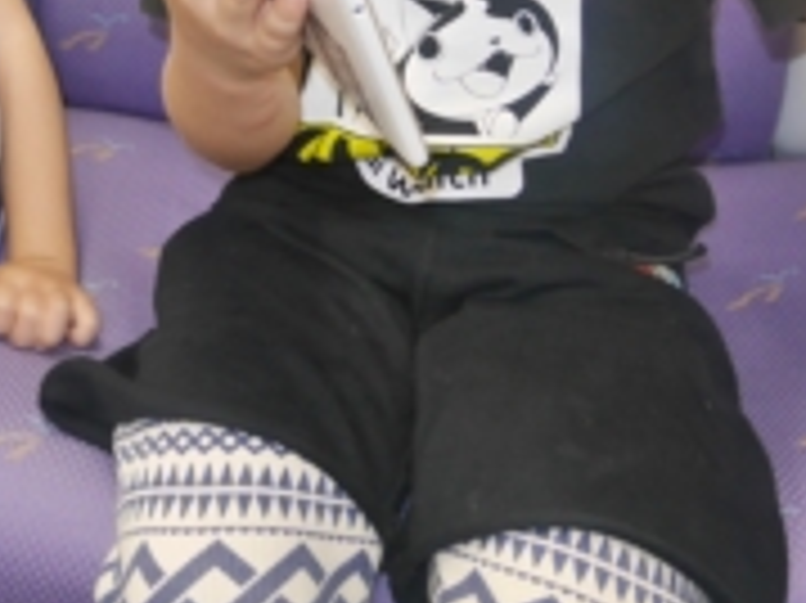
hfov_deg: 27.9
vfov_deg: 20.2
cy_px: -169
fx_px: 1559
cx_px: 86
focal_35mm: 67
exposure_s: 1/50
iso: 800
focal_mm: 12
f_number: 3.5
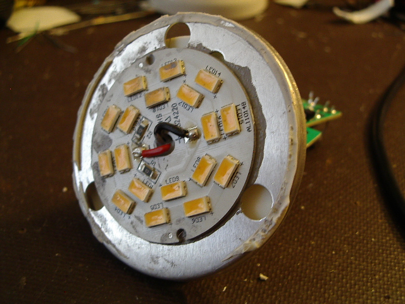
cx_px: 202
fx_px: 608
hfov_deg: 36.8
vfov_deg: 28.0
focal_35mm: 52
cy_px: 152
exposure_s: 1/20
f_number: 3
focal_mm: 7.8
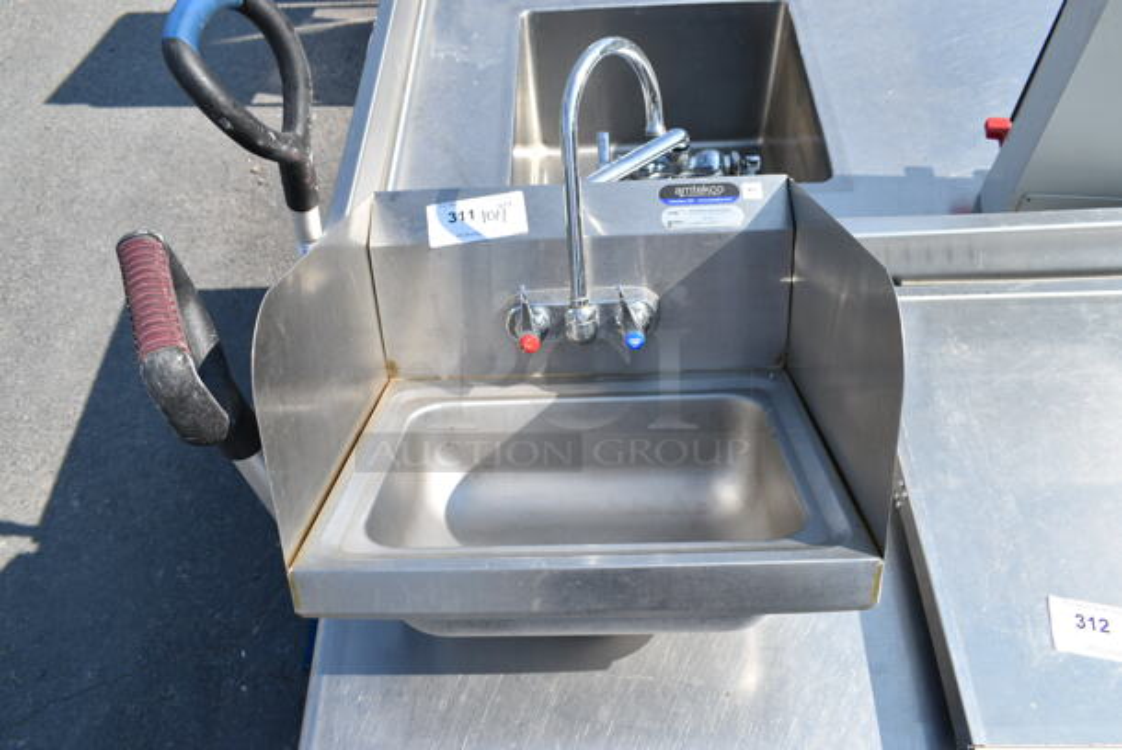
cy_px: 375
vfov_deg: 48.0
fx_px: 842
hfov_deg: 67.3
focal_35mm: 27
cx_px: 561
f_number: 7.1
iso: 100
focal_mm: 18
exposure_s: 1/200
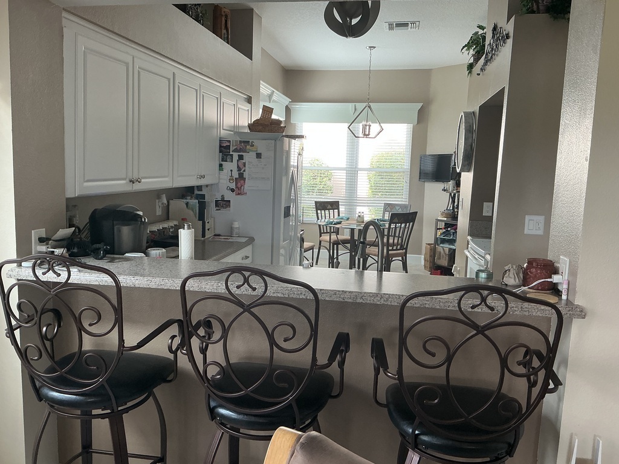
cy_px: 232
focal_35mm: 29
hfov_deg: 61.7
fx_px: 519
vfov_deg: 48.2
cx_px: 310
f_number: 1.8
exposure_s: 1/60
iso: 50
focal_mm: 3
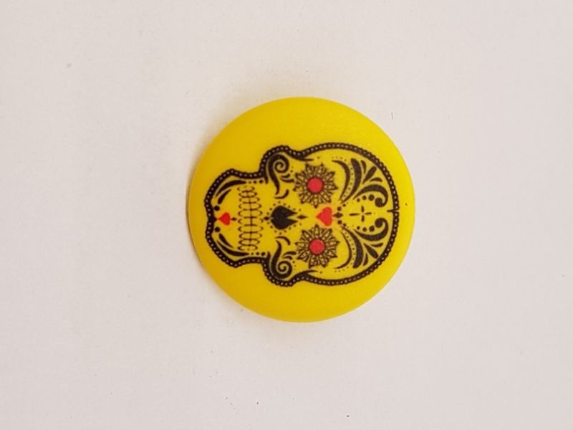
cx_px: 286
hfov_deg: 67.3
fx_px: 430
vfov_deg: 53.1
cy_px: 215
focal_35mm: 26
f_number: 1.7
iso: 50
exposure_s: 1/50
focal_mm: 4.2
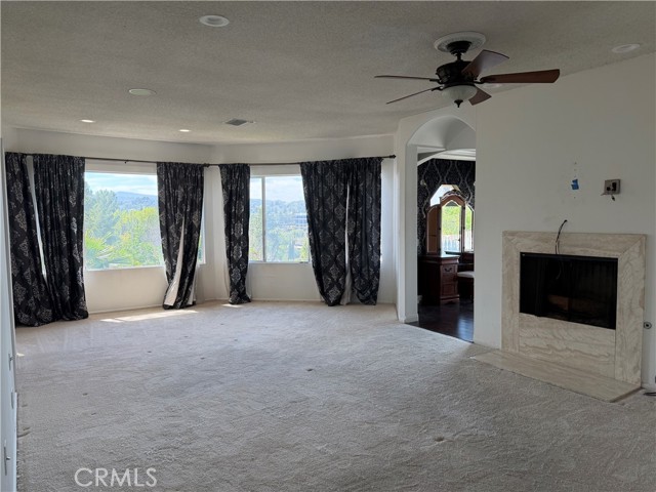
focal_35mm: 24
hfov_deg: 71.6
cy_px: 246
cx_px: 328
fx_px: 455
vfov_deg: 56.8
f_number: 1.78
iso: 125
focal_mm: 6.76
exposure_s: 1/207
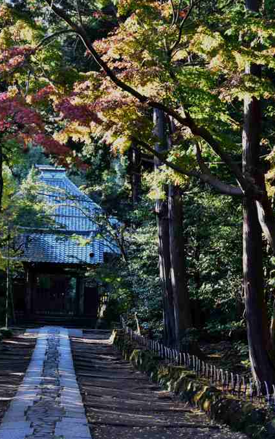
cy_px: 219
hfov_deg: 14.6
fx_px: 1067
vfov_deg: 23.3
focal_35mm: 89
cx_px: 86
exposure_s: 1/1.3
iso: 100
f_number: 13
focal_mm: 58
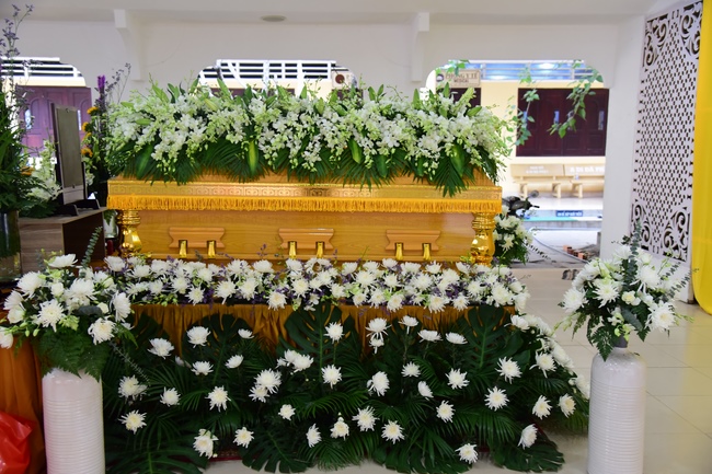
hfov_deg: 54.4
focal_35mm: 35
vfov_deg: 37.8
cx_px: 356
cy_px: 237
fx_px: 692
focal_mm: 35
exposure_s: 1/100
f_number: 4.5
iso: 2000
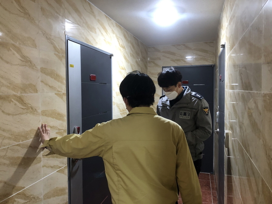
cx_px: 136
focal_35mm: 28
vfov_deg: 49.7
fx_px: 220
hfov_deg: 63.4
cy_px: 102
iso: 100
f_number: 1.8
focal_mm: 3.99
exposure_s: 1/13
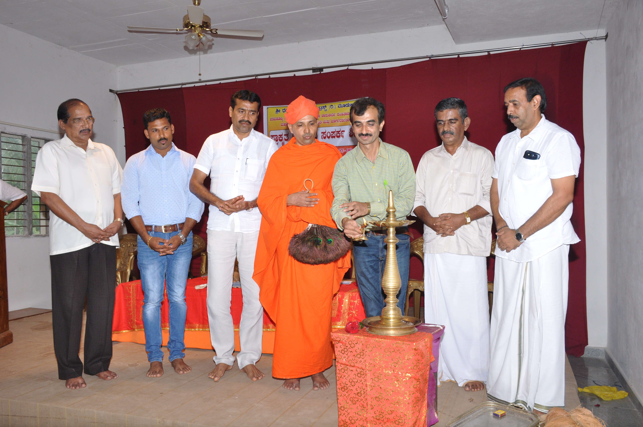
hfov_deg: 57.3
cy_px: 214
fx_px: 589
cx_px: 322
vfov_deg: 39.9
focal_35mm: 33
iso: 640
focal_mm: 22
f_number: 5.6
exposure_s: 1/250
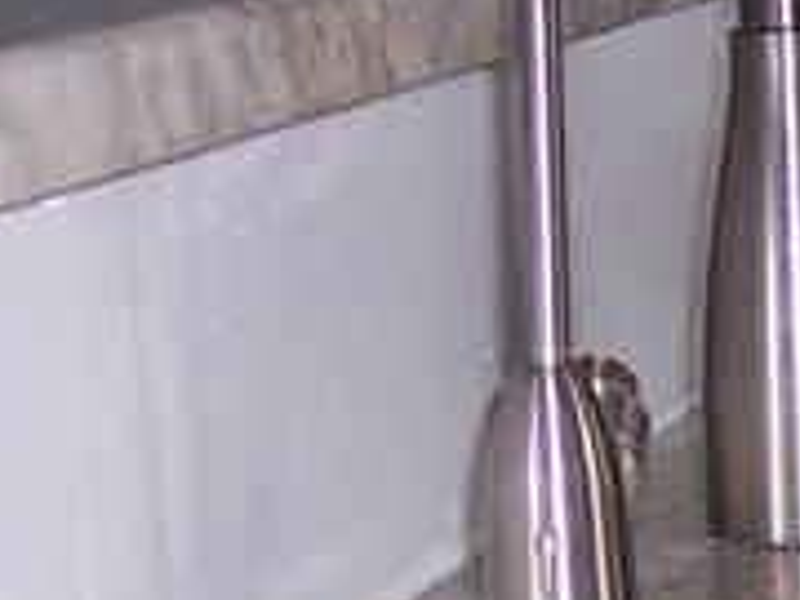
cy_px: 1089
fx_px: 5131
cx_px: 1240
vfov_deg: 6.5
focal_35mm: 222
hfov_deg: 8.7
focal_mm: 8
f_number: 2.8
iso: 100
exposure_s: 1/60
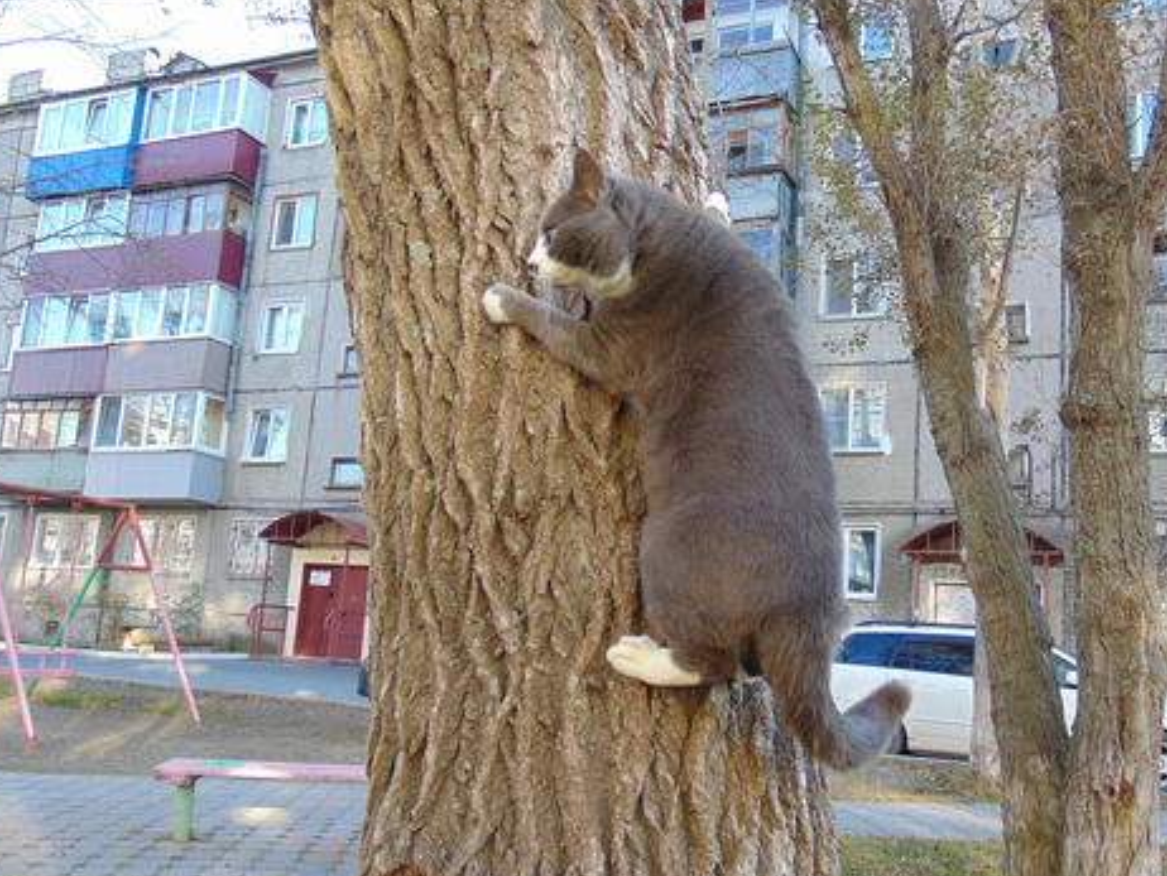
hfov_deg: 56.6
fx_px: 1079
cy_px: 467
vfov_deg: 44.2
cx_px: 668
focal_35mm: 32
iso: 80
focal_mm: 4.5
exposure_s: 1/80
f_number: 3
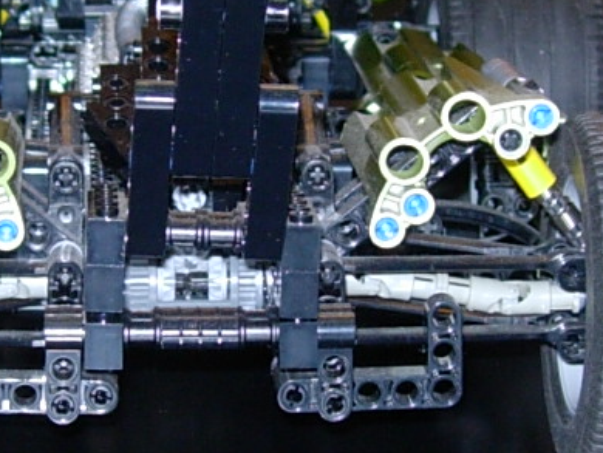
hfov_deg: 11.7
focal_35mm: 168
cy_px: 206
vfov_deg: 8.8
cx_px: 229
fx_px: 2928
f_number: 2.9
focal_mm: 8.5
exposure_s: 1/64
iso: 79
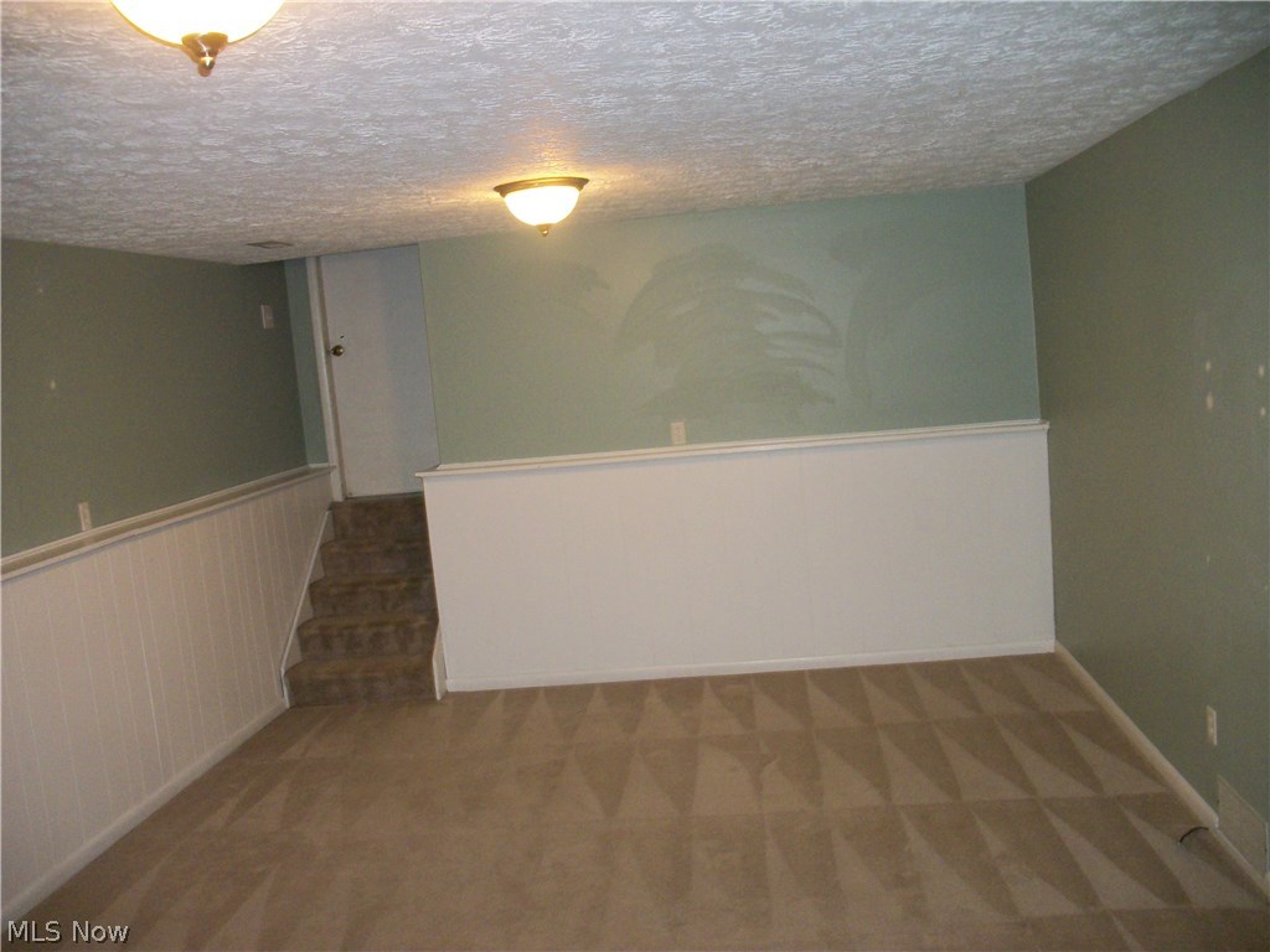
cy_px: 476
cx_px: 635
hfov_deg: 56.8
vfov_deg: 44.2
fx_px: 1174
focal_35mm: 32
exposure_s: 1/30
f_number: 2.9
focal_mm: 5.7
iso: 250
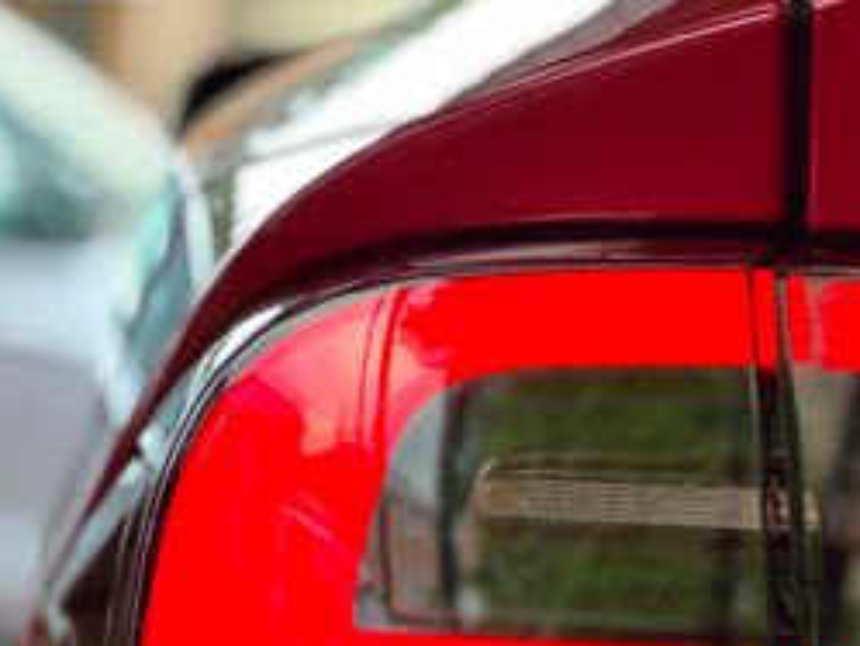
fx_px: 4921
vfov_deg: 7.5
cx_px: 794
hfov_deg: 9.9
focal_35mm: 198
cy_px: 636
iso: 125
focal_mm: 9
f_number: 2.8
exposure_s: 1/120
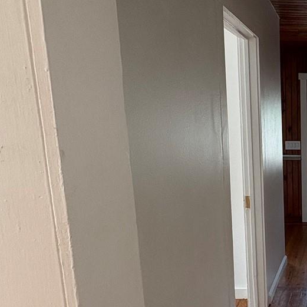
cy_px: 190
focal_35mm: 38
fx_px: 381
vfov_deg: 43.6
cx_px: 364
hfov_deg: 35.2
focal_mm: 2.22
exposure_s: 1/120
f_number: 2.2
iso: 200
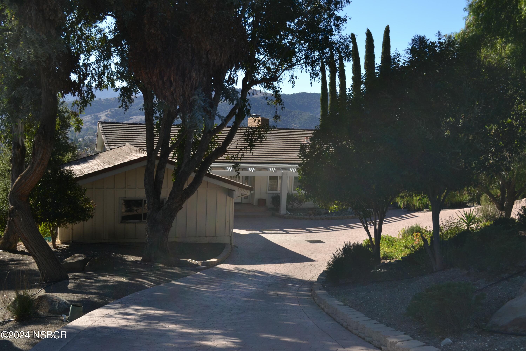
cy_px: 176
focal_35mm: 39
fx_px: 570
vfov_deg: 34.2
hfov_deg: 49.6
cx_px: 263
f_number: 8
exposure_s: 1/200
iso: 100
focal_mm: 26
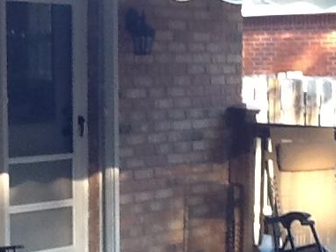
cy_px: 177
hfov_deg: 17.7
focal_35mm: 111
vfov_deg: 13.3
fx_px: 1076
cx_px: 111
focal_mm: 2.03
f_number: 2.4
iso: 50
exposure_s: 1/60
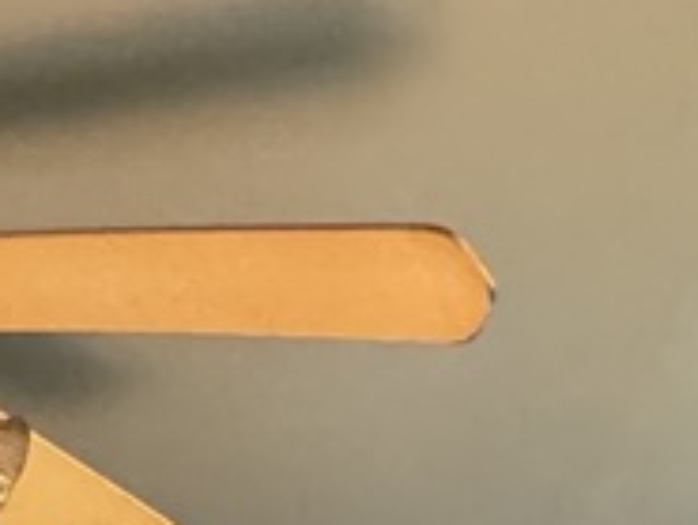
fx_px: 2199
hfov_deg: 17.8
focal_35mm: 109
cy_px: 1628
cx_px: 72
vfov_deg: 9.9
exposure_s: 1/60
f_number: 2.2
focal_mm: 2.22
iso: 640
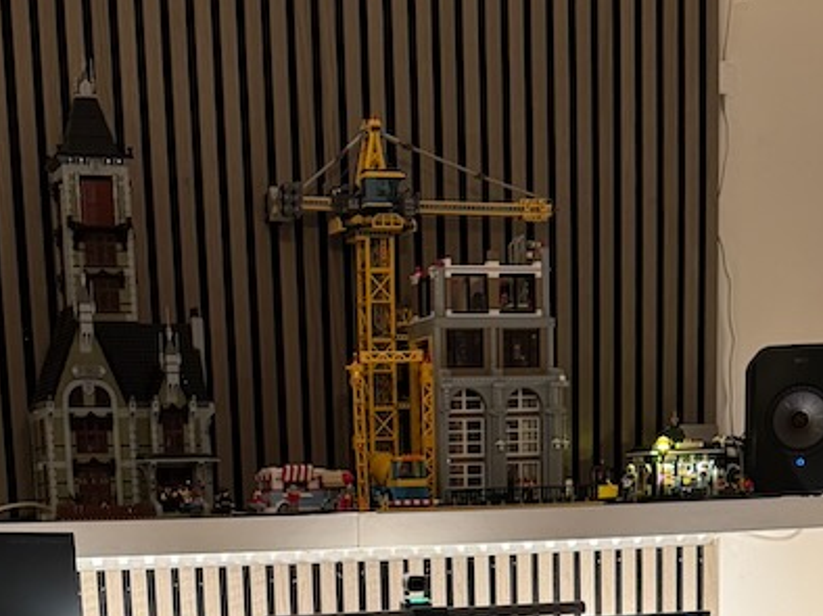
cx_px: 374
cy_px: 879
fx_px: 1853
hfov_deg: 25.0
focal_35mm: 78
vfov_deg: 17.3
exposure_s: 1/59
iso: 640
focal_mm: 6.76
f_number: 1.78
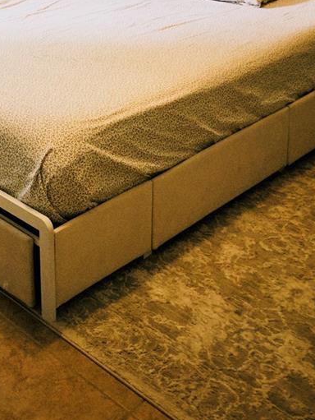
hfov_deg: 23.5
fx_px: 739
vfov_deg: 28.6
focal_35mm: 61
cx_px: 34
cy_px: -49
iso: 125
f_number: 1.6
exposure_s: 1/120
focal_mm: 5.96
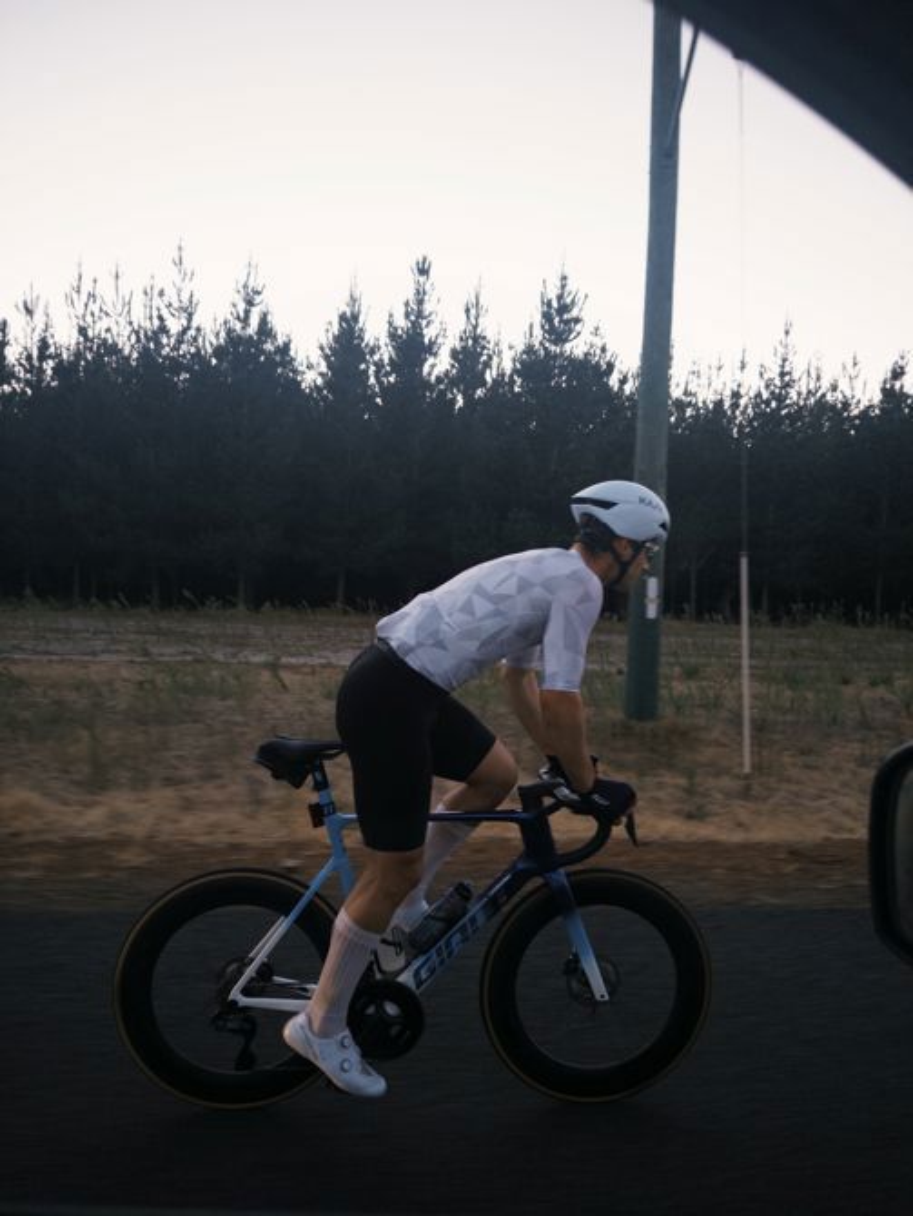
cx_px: 456
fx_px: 843
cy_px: 608
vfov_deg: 71.6
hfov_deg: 56.8
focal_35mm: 24
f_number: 1.78
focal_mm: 6.86
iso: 80
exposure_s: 1/121
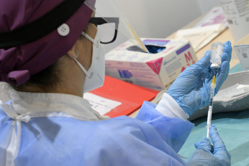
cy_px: 83
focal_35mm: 200
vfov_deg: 6.9
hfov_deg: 10.3
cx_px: 124
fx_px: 1383
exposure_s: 1/80
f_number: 14
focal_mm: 200
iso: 6400
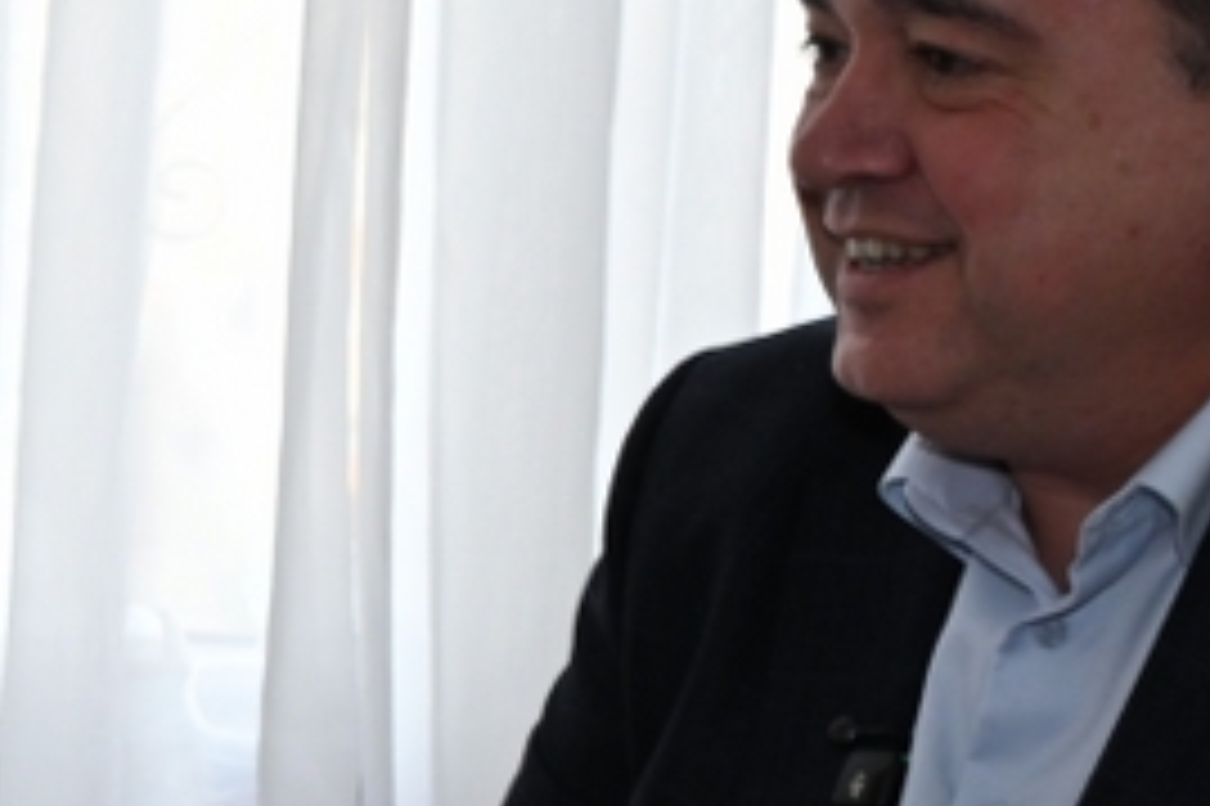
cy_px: 788
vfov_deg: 8.2
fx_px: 5607
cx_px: -1316
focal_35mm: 167
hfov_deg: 11.0
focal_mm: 28.5
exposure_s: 1/200
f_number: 4.5
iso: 500
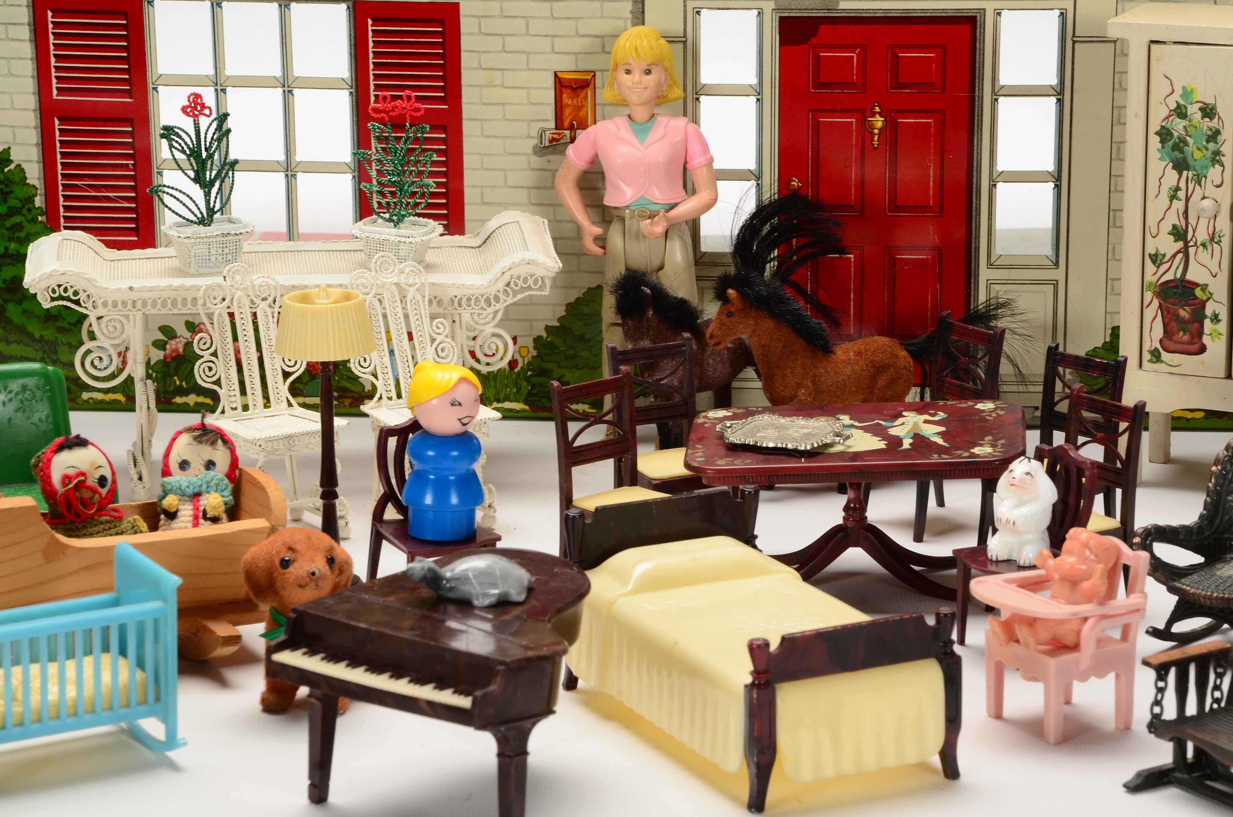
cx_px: 679
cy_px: 424
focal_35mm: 127
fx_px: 4326
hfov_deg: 16.2
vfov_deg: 10.8
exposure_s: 1/160
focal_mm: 75
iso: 200
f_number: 16
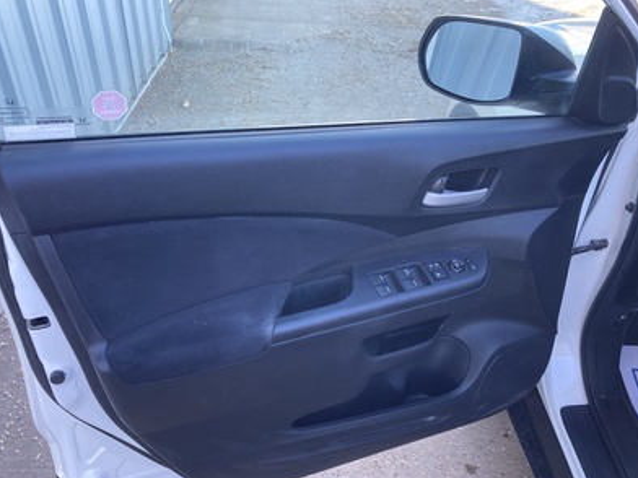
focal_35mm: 30
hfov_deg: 59.9
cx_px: 301
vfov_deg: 46.8
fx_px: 553
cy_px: 243
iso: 50
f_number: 1.8
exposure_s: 1/121
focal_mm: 3.99
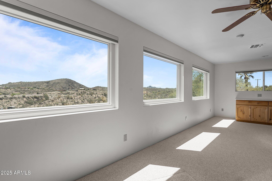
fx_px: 133
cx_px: 136
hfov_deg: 91.3
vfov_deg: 68.6
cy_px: 90
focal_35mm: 18
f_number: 8
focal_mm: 17.6
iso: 400
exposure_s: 1/60
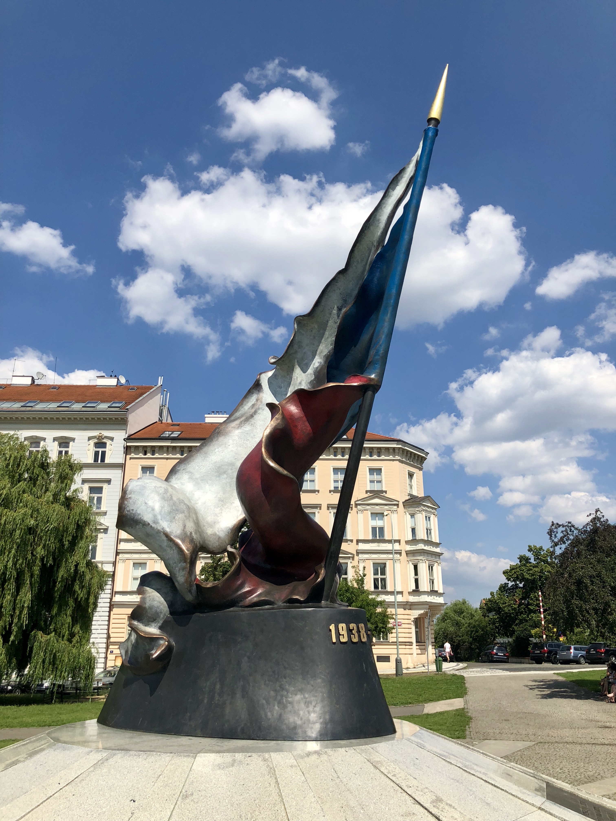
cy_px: 410
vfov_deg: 63.4
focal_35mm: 28
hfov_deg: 49.7
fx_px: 664
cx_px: 308
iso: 20
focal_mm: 4
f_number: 1.8
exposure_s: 1/3003
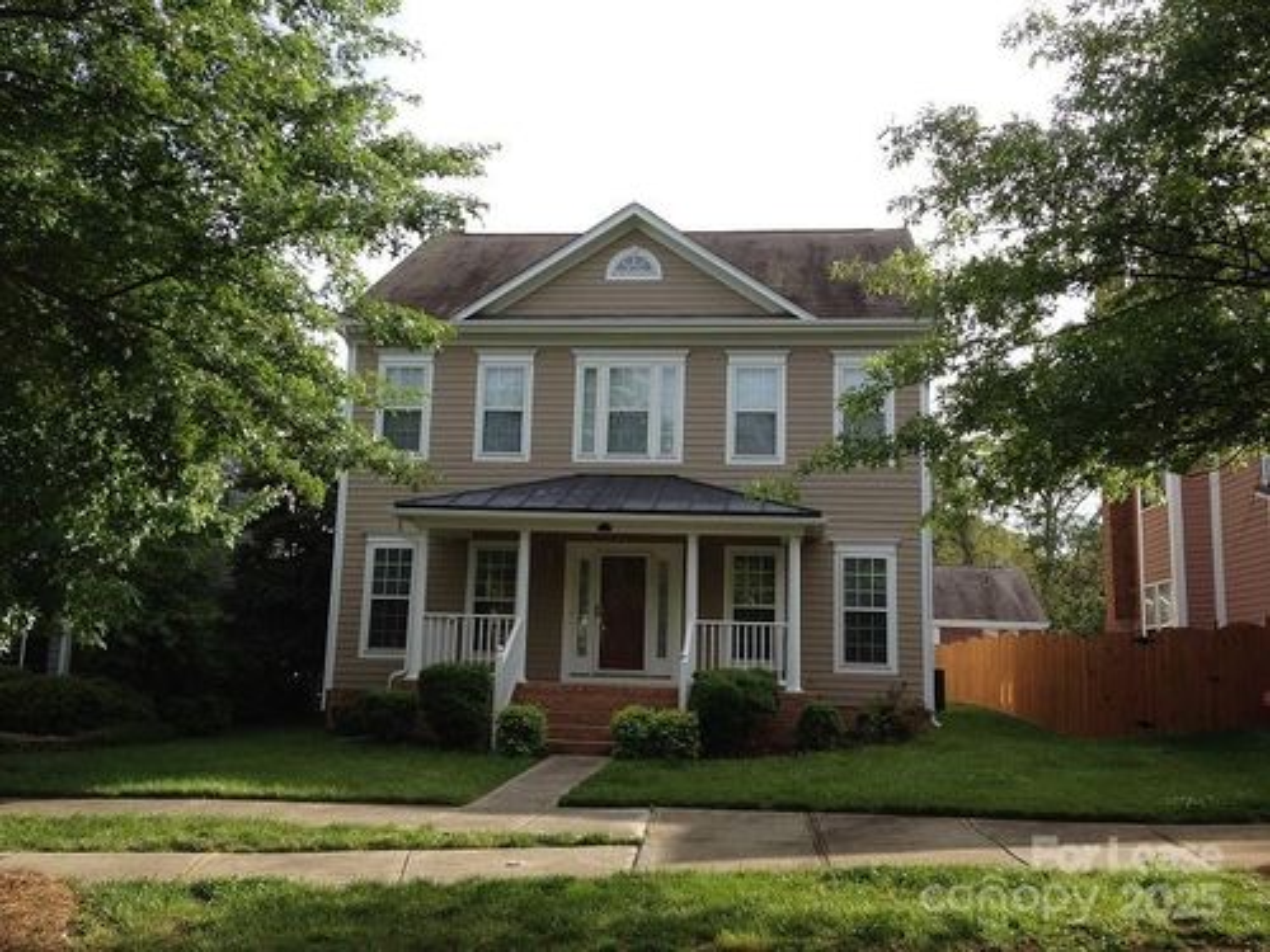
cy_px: 476
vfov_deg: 40.7
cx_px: 635
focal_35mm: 35
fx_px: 1284
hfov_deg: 52.6
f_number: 2.4
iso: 64
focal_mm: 4.28
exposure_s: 1/812
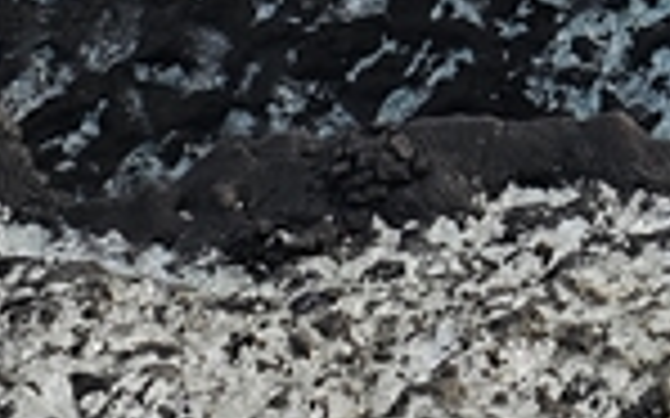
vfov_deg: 7.6
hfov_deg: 12.4
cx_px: 890
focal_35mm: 164
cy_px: -467
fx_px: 2993
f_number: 1.7
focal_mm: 6.3
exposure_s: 1/196
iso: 10
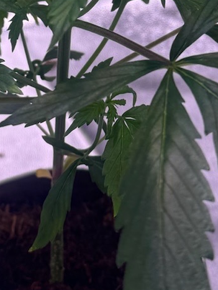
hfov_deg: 14.1
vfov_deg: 17.9
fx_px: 882
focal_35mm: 105
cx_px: 96
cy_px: -48
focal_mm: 6.76
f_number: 1.78
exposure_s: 1/120
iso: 64
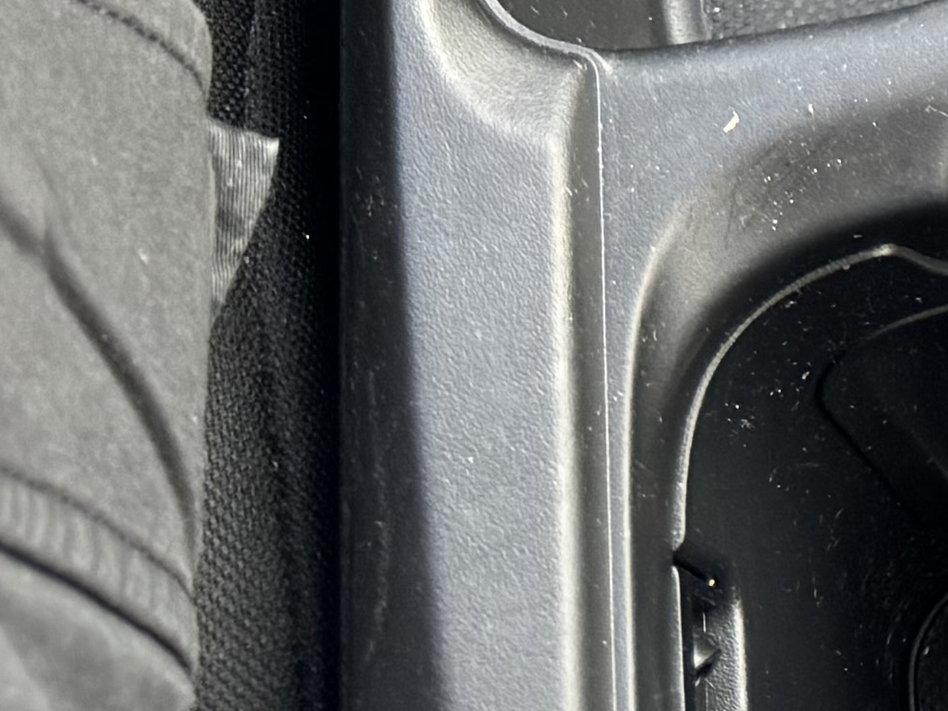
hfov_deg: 11.3
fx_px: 3780
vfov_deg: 9.6
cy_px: -936
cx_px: 2432
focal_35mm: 138
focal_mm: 6.76
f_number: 1.78
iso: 160
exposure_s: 1/121
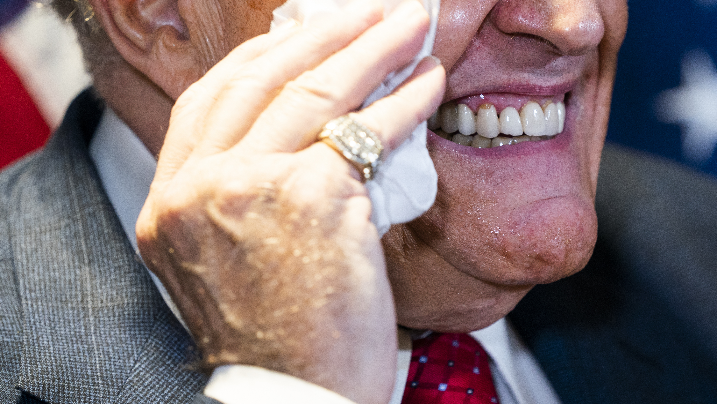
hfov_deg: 6.3
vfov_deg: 3.6
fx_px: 6484
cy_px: 57
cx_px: 494
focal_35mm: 341
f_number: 3.5
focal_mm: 200
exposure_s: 1/250
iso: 1600
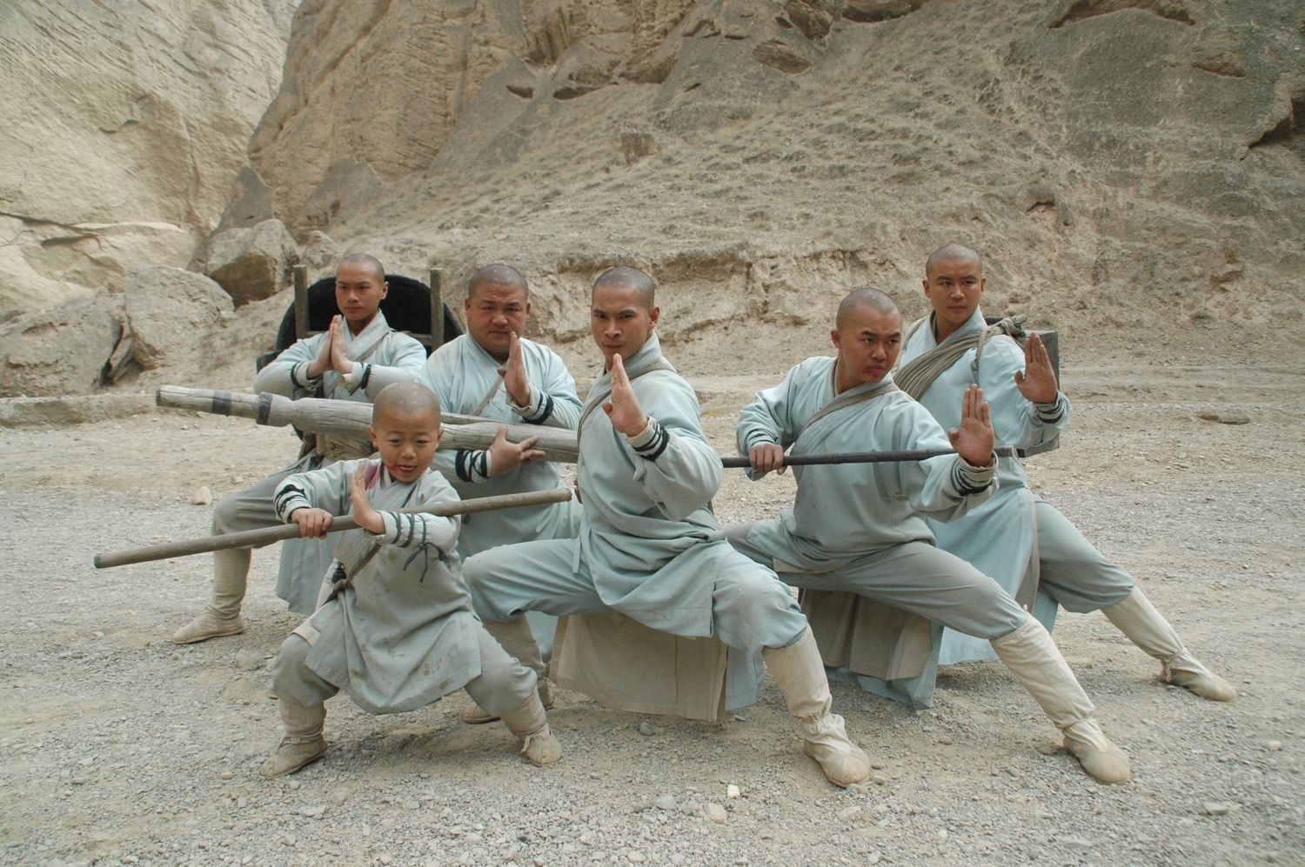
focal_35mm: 27
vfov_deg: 47.8
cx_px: 652
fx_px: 978
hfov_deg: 67.4
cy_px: 434
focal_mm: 18
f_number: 7.1
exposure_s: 1/640
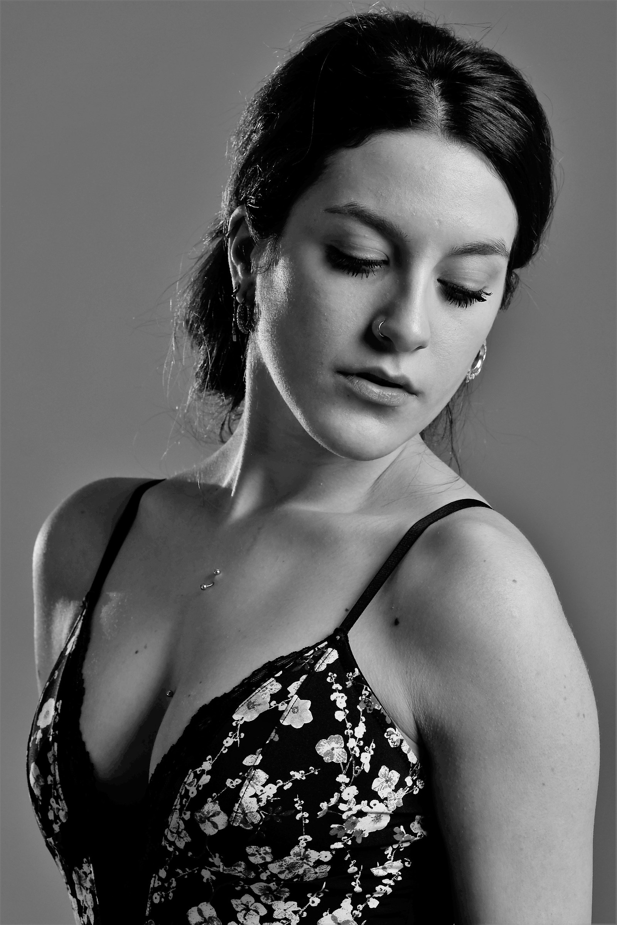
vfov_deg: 15.2
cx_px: 308
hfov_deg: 10.2
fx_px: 3470
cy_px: 462
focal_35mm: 135
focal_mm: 90
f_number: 8
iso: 200
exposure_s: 1/125
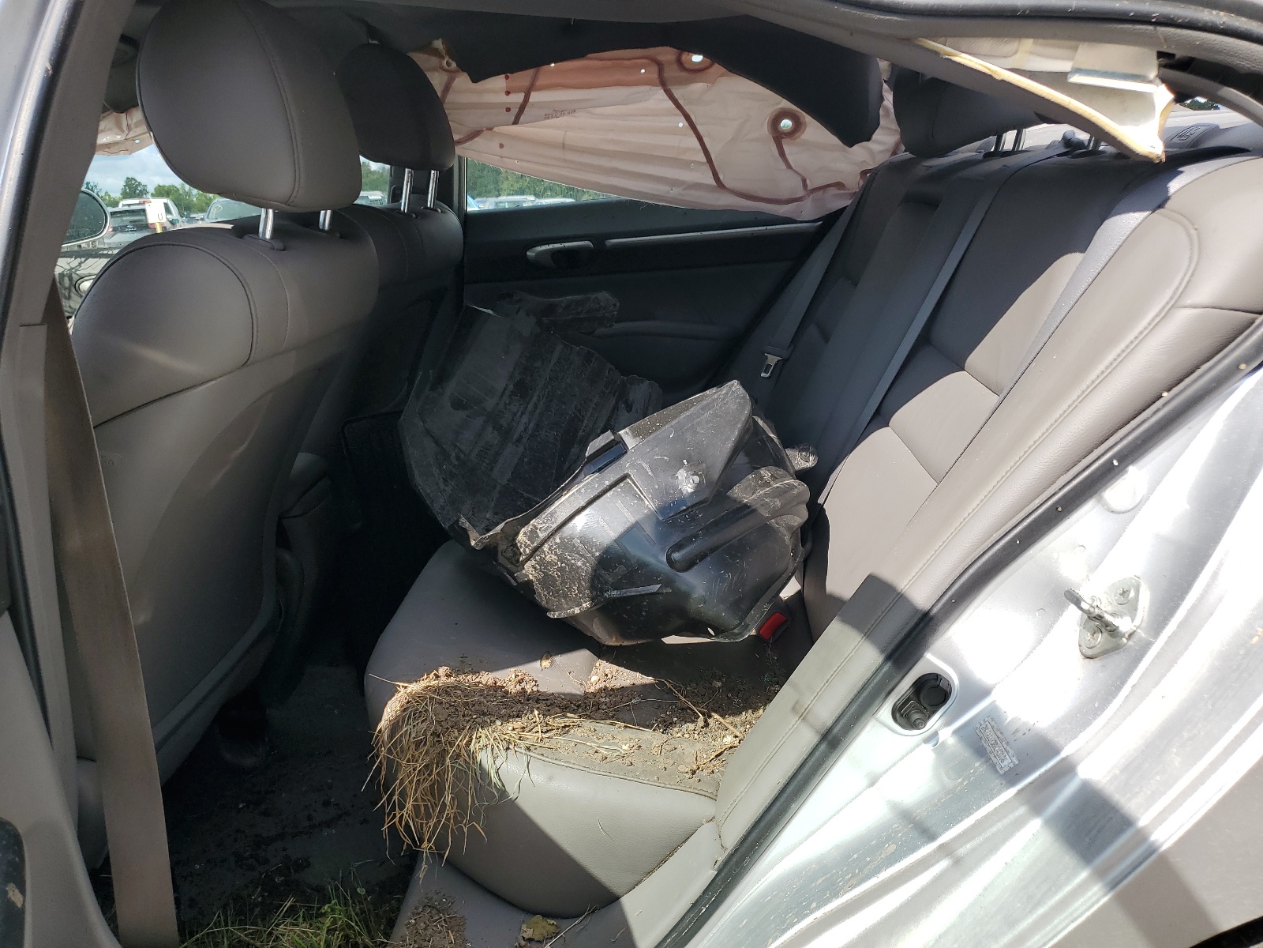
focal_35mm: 26
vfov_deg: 53.1
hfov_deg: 67.3
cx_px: 632
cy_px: 474
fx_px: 949
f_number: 1.5
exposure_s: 1/1429
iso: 50
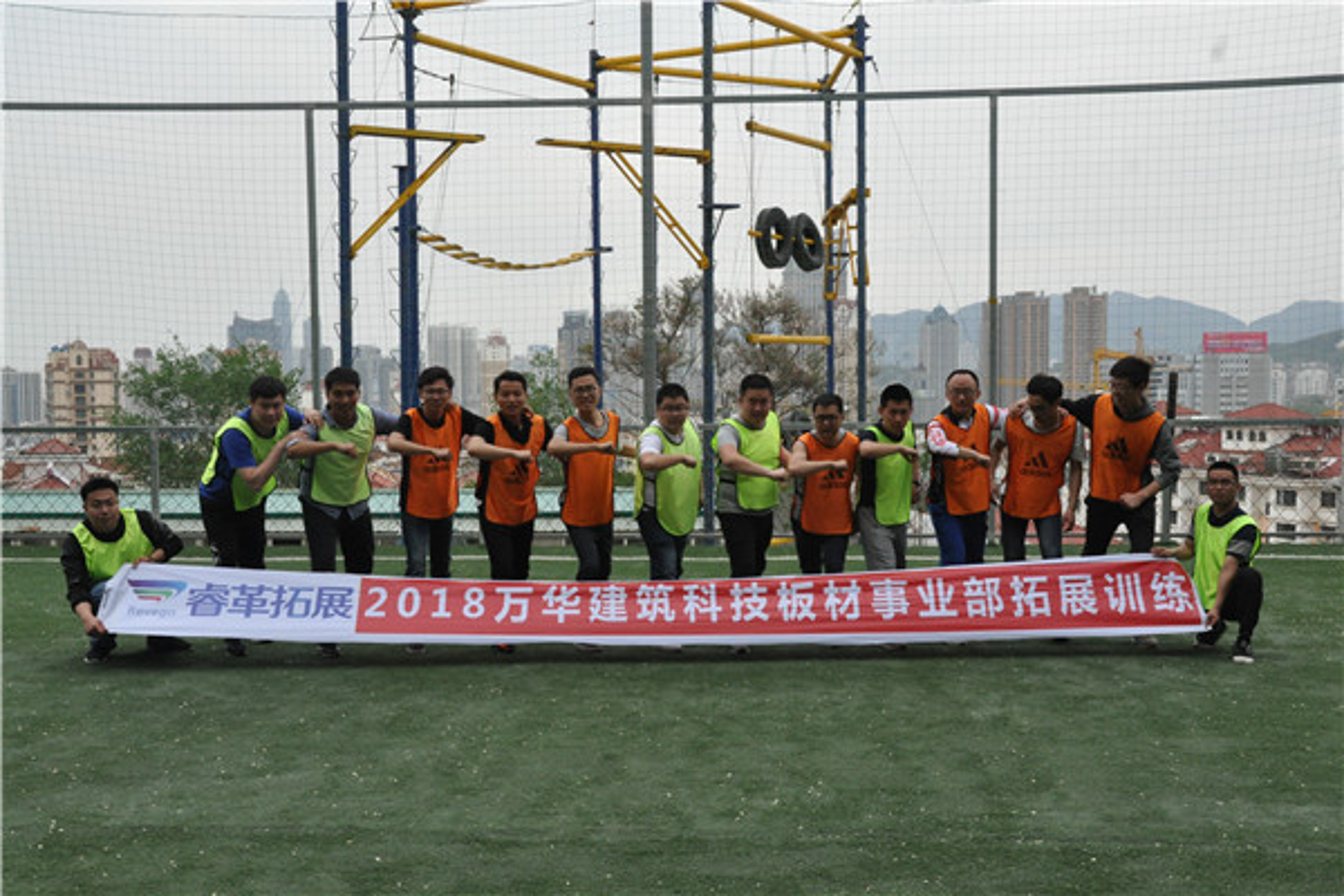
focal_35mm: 45
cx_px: 672
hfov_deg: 43.6
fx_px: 1680
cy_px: 448
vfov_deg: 29.9
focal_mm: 30
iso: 800
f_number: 13
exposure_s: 1/160
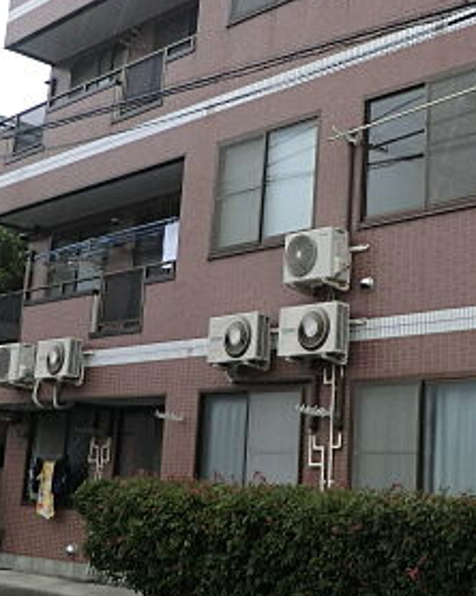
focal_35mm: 54
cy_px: 283
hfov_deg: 27.3
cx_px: 401
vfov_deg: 34.8
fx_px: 952
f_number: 3.2
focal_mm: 4.3
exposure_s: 1/80
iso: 80
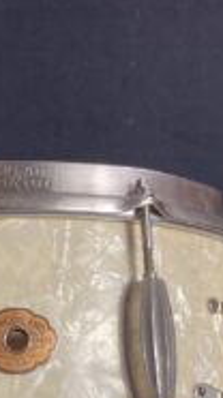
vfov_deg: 27.6
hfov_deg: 16.0
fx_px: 781
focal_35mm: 74
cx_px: 21
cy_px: 355
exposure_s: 1/60
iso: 64
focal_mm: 3.99
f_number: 1.8
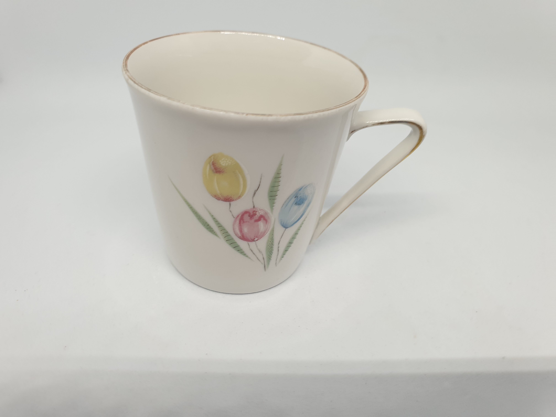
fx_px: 418
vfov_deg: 53.1
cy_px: 208
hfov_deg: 67.3
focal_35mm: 26
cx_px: 278
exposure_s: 1/50
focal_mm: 4.3
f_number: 2.4
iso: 80
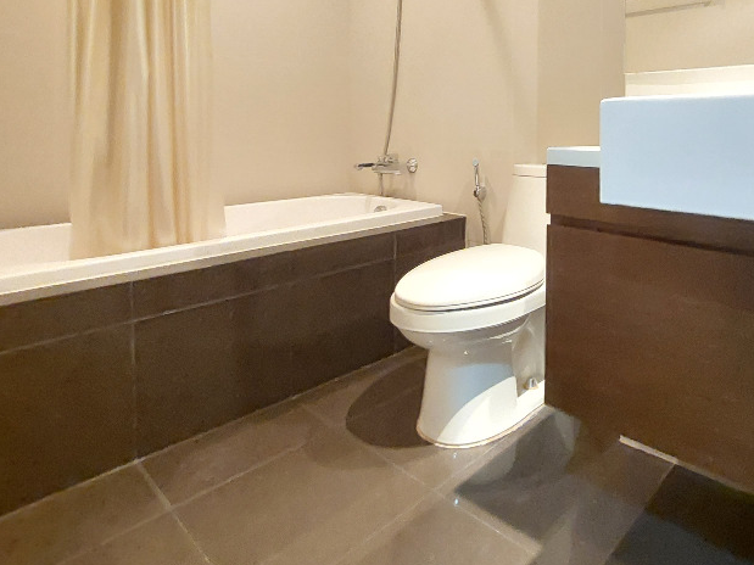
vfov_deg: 59.1
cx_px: 536
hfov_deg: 75.0
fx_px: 457
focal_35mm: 21
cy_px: 123
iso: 800
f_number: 2.2
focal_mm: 1.74
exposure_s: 1/10
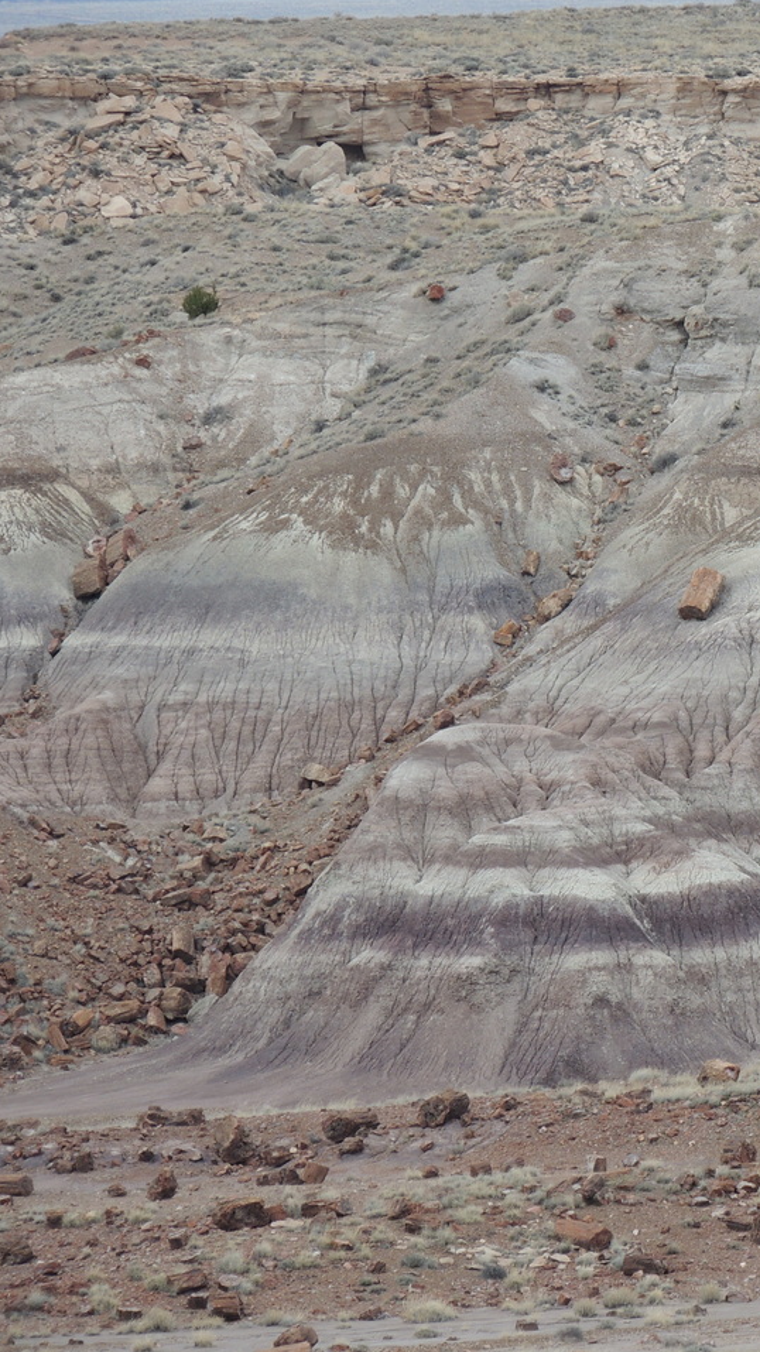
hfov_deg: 2.1
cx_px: 848
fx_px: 20896
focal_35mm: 583
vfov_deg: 3.7
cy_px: 677
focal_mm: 71.3
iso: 140
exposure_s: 1/250
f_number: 4.8
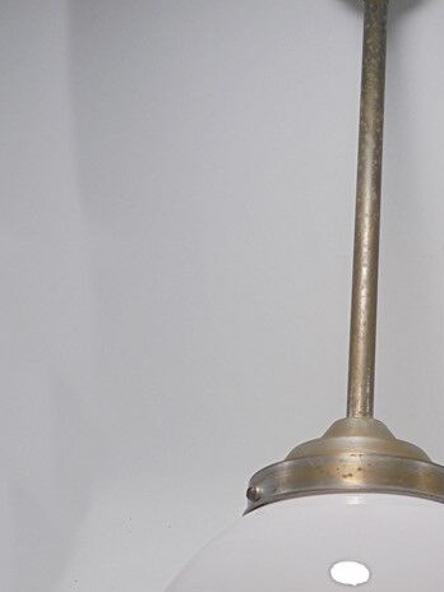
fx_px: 1129
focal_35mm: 66
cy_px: 429
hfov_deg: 21.9
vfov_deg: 29.0
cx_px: 368
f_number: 4
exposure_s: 1/80
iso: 100
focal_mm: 6.1
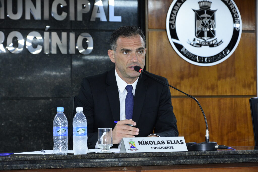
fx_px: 914
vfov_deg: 10.8
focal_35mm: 128
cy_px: 86
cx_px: 129
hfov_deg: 16.1
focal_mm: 85
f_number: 5.6
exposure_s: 1/60
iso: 1600
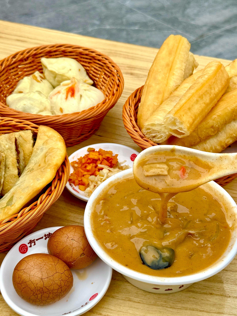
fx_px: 438
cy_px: 158
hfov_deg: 30.3
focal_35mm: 48
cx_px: 118
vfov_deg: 39.7
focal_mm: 6.76
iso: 64
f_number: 1.78
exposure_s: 1/855
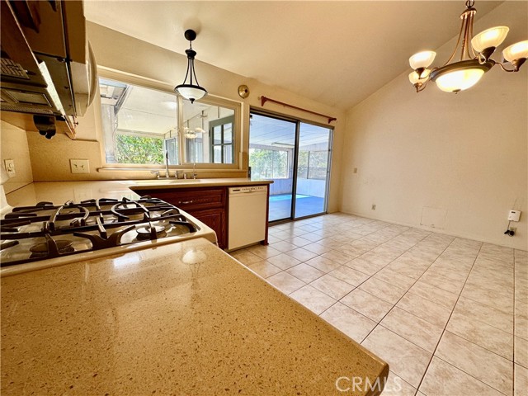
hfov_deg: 102.1
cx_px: 264
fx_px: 214
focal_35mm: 14
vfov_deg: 85.7
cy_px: 198
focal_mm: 2.22
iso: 80
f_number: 2.2
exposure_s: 1/120
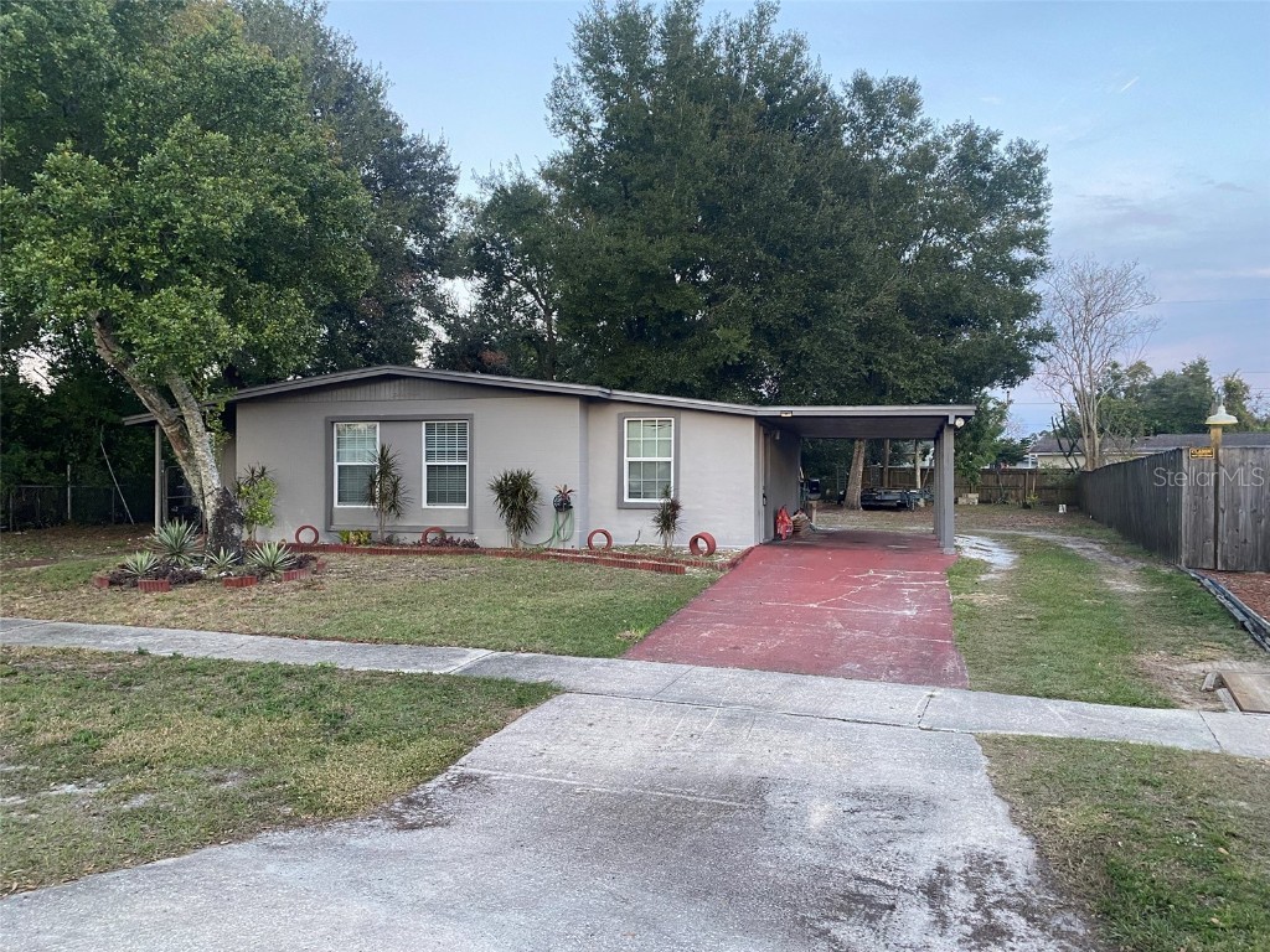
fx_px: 954
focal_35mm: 26
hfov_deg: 67.3
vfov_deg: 53.1
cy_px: 476
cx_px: 635
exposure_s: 1/60
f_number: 1.8
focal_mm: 4.25
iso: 200
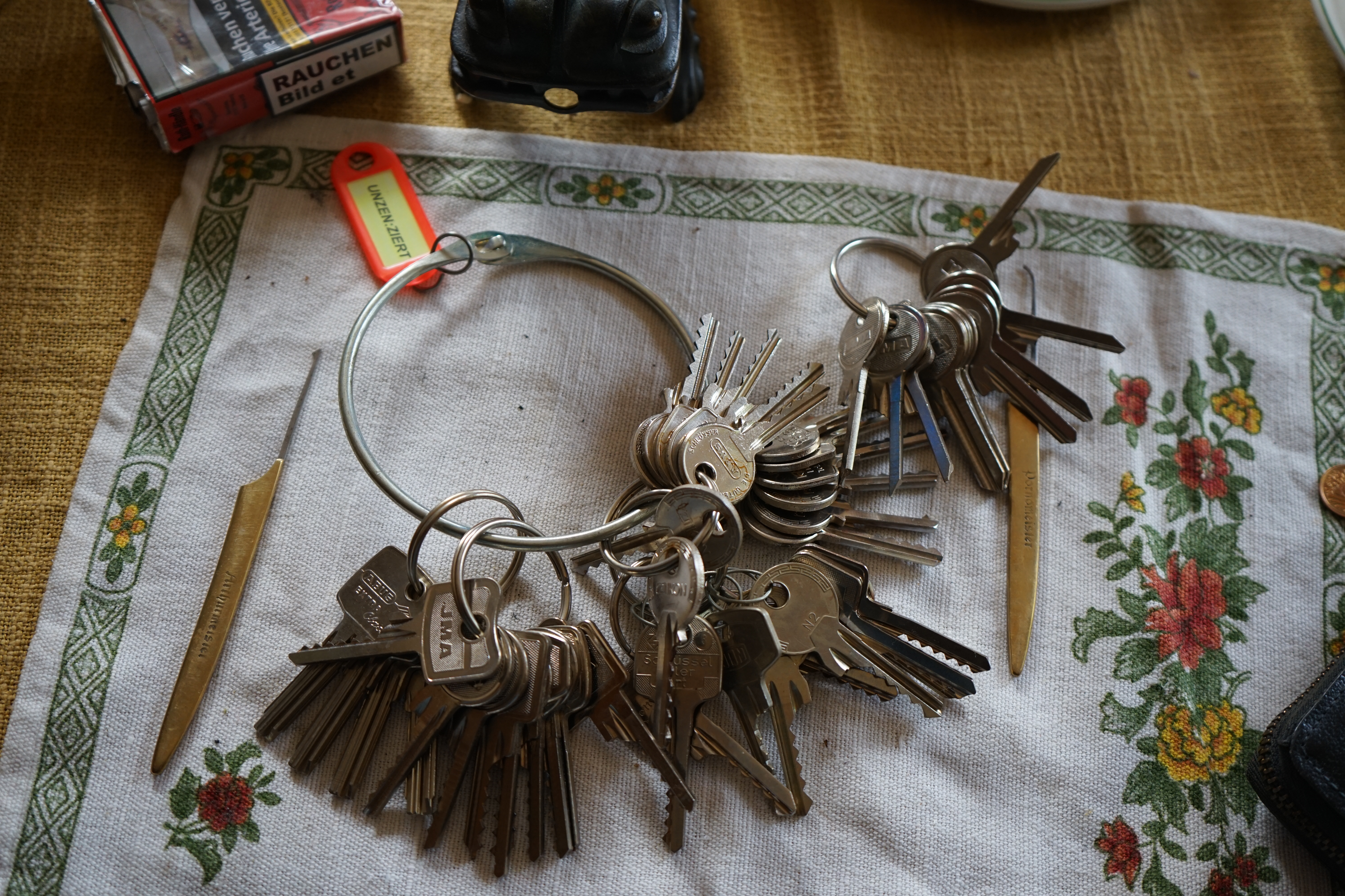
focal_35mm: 39
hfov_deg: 49.6
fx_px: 1457
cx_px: 672
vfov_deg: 34.2
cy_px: 448
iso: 640
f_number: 4
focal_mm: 39
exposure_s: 1/160
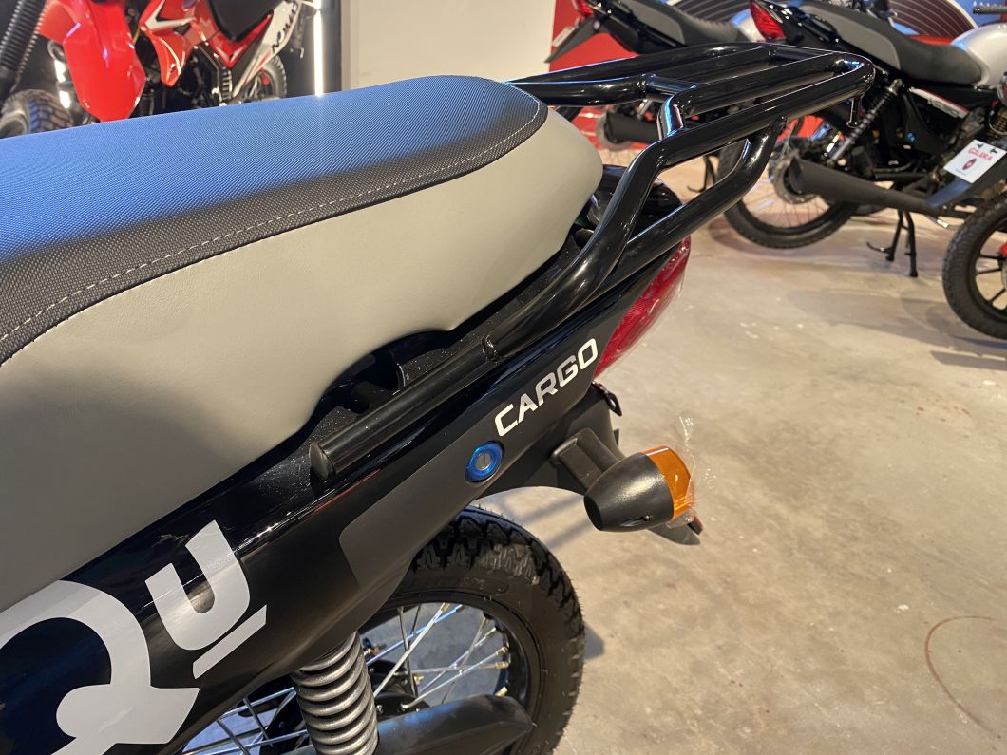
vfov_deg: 53.1
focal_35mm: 26
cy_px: 378
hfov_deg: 67.3
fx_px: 756
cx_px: 504
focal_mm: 4.25
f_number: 1.8
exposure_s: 1/50
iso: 160
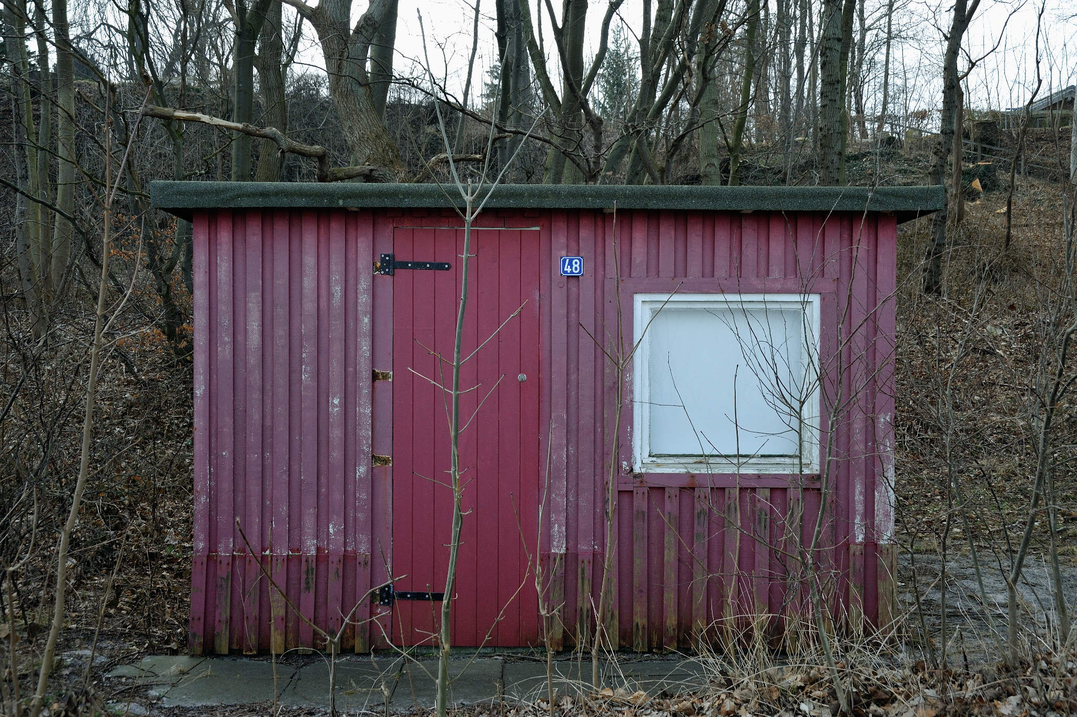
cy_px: 358
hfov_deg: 43.6
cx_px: 538
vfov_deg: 29.8
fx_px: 1345
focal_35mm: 45
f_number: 11
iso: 400
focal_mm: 45
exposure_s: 1/250
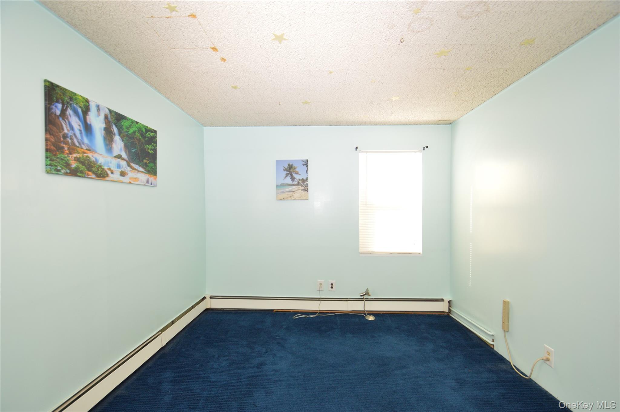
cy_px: 206
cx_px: 310
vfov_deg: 77.2
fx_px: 258
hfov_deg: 100.4
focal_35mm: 15
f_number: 5
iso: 400
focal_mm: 10
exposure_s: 1/100
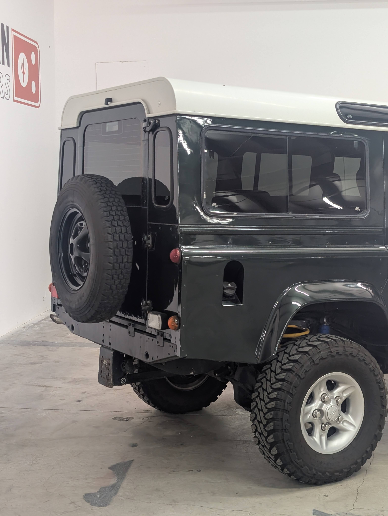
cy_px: 258
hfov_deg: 29.7
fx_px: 730
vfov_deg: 38.9
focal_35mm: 49
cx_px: 194
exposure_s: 1/60
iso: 279
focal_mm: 6.9
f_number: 1.68
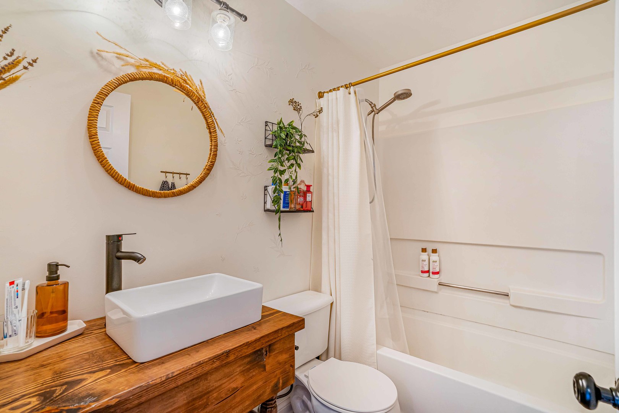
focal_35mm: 16
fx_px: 275
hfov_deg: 96.7
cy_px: 206
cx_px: 310
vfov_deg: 73.7
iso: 320
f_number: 9
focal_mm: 16
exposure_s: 1/8
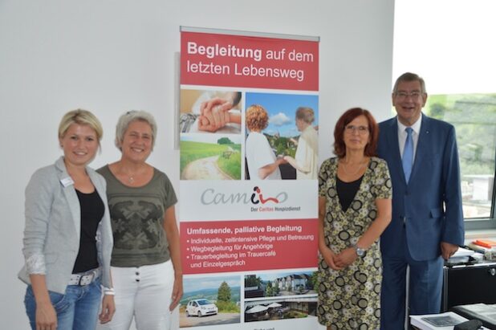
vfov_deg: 31.8
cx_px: 248
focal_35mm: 42
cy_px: 165
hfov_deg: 46.4
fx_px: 578
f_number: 4
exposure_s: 1/125
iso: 280
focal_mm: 28
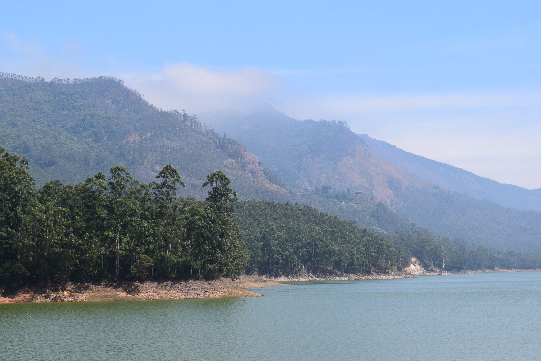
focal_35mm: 82
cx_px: 270
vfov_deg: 16.6
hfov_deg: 24.6
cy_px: 180
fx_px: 1240
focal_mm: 55
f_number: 11
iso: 400
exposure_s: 1/500
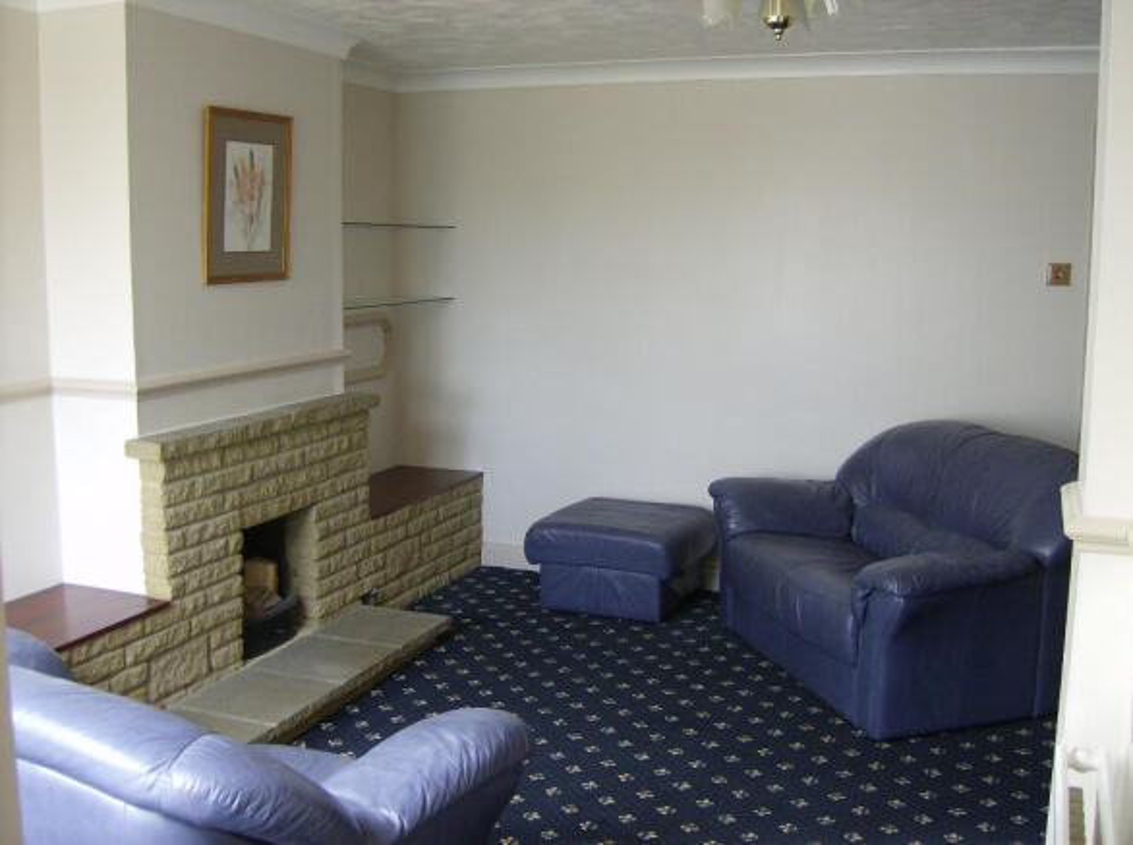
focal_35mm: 36
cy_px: 422
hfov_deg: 51.4
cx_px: 566
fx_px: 1176
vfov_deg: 39.5
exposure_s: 1/64
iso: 180
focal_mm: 6
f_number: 2.8
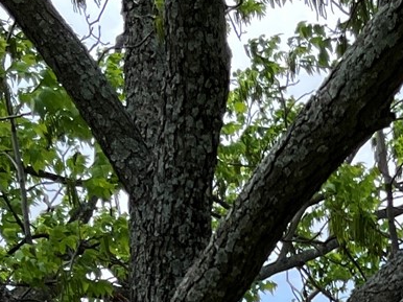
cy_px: 789
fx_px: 1606
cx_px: 512
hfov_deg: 13.8
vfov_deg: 9.3
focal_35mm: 138
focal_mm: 5.1
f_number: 1.6
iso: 50
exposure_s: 1/2024
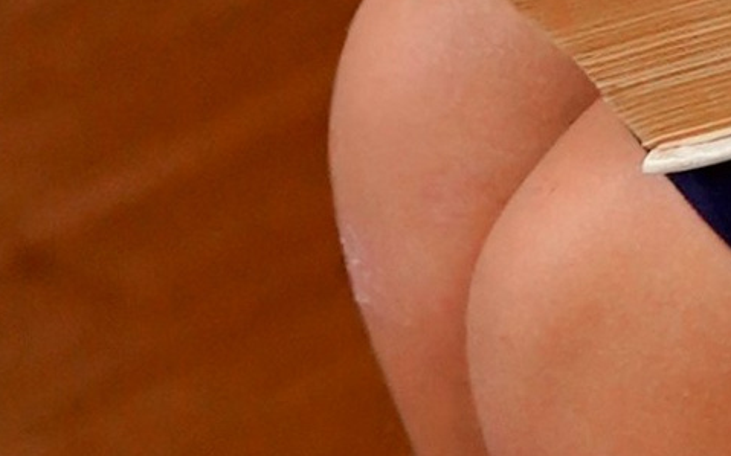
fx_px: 5745
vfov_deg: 4.2
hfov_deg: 6.8
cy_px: -1383
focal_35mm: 288
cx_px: 1888
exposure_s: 1/200
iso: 1600
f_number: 2.8
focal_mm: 35.3
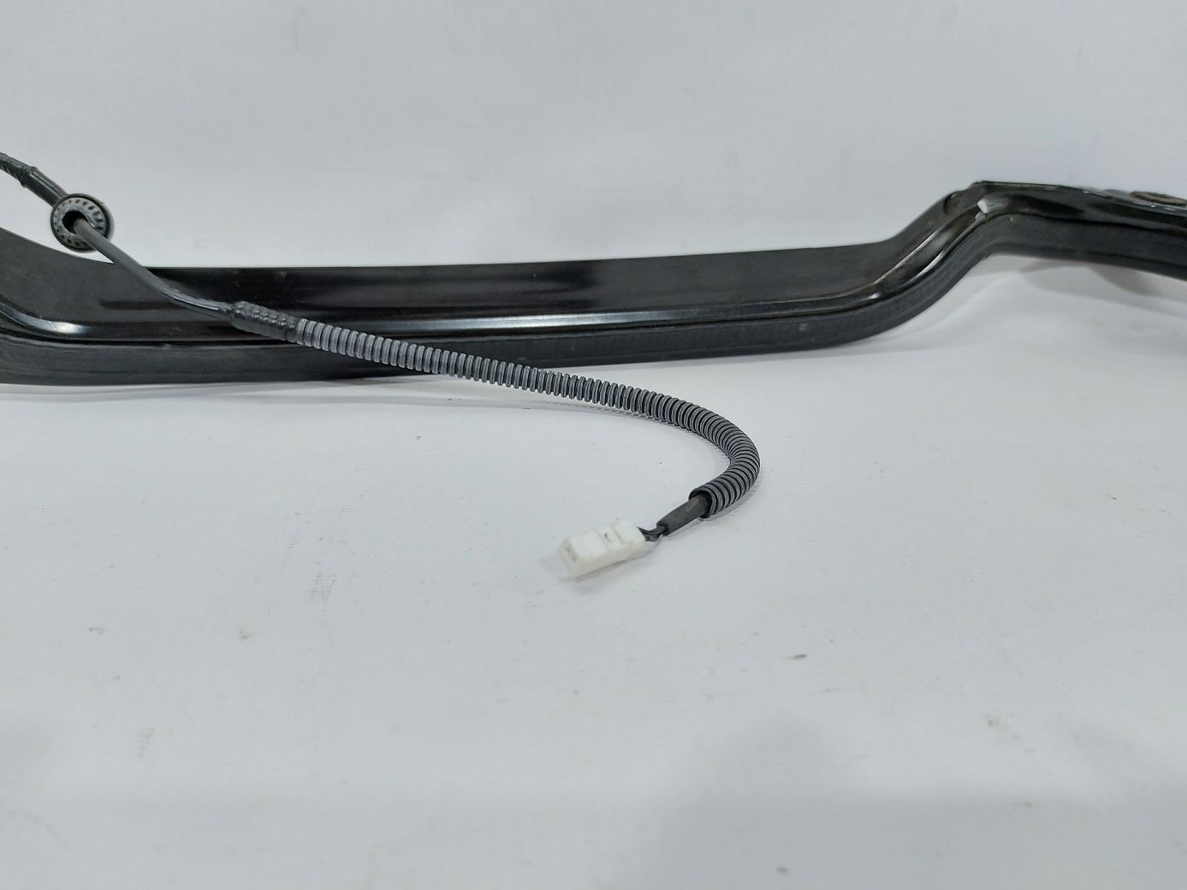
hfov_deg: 71.6
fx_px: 823
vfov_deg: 56.8
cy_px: 445
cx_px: 594
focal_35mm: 24
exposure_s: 1/50
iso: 64
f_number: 1.8
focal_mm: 5.23
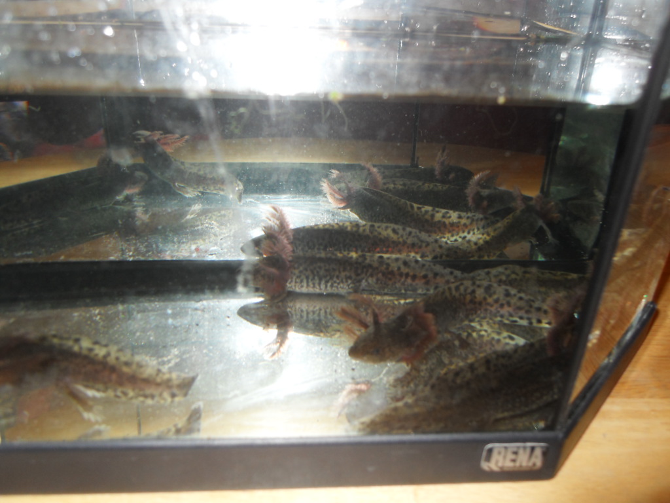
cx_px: 335
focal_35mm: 28
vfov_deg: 49.7
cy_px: 252
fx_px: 542
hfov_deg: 63.4
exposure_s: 1/45
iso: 200
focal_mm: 6
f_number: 2.8
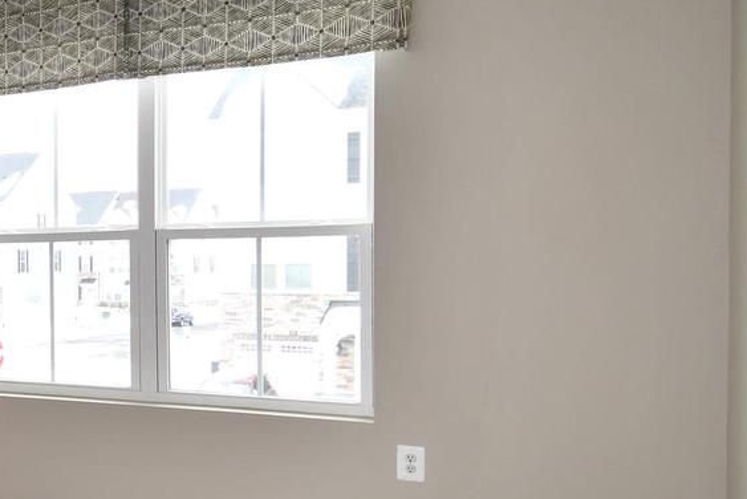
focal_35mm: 46
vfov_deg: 29.2
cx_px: -93
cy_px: 307
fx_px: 955
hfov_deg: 35.8
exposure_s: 1/100
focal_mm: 12
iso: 200
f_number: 5
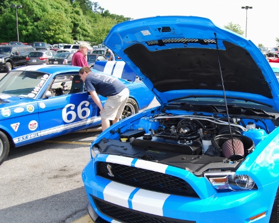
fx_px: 355
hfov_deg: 42.2
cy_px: 121
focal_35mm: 43
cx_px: 191
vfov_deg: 34.9
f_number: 5
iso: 100
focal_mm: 22
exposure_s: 1/200
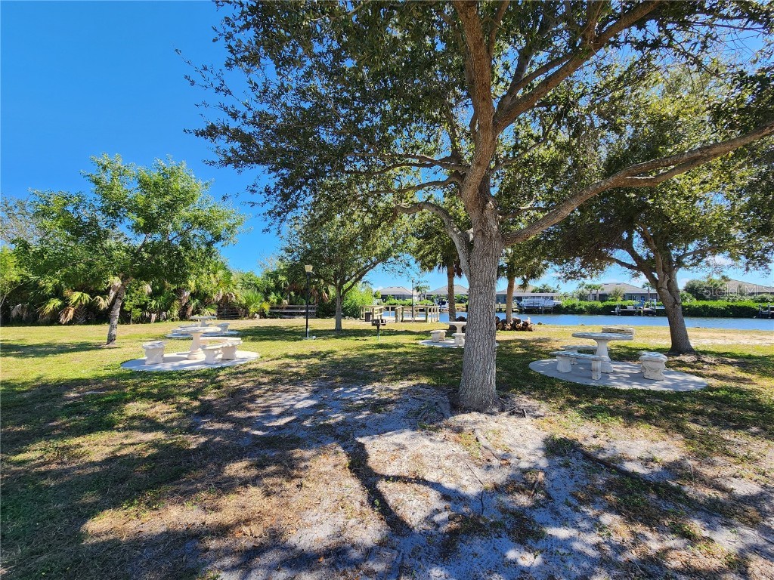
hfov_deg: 106.2
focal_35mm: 13
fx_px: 291
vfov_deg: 89.9
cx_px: 387
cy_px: 290
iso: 50
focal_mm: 2.2
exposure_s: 1/857
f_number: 2.2
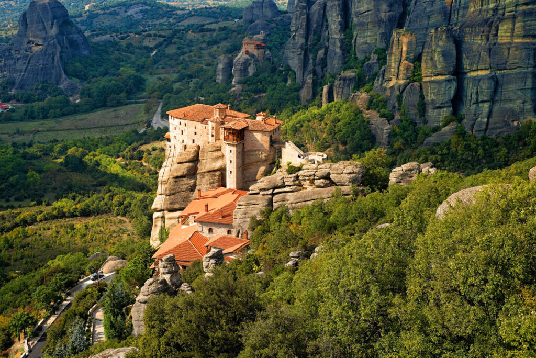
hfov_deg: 39.6
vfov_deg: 27.0
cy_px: 179
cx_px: 268
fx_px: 745
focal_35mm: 50
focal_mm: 50
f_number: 7.1
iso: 100
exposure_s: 1/250
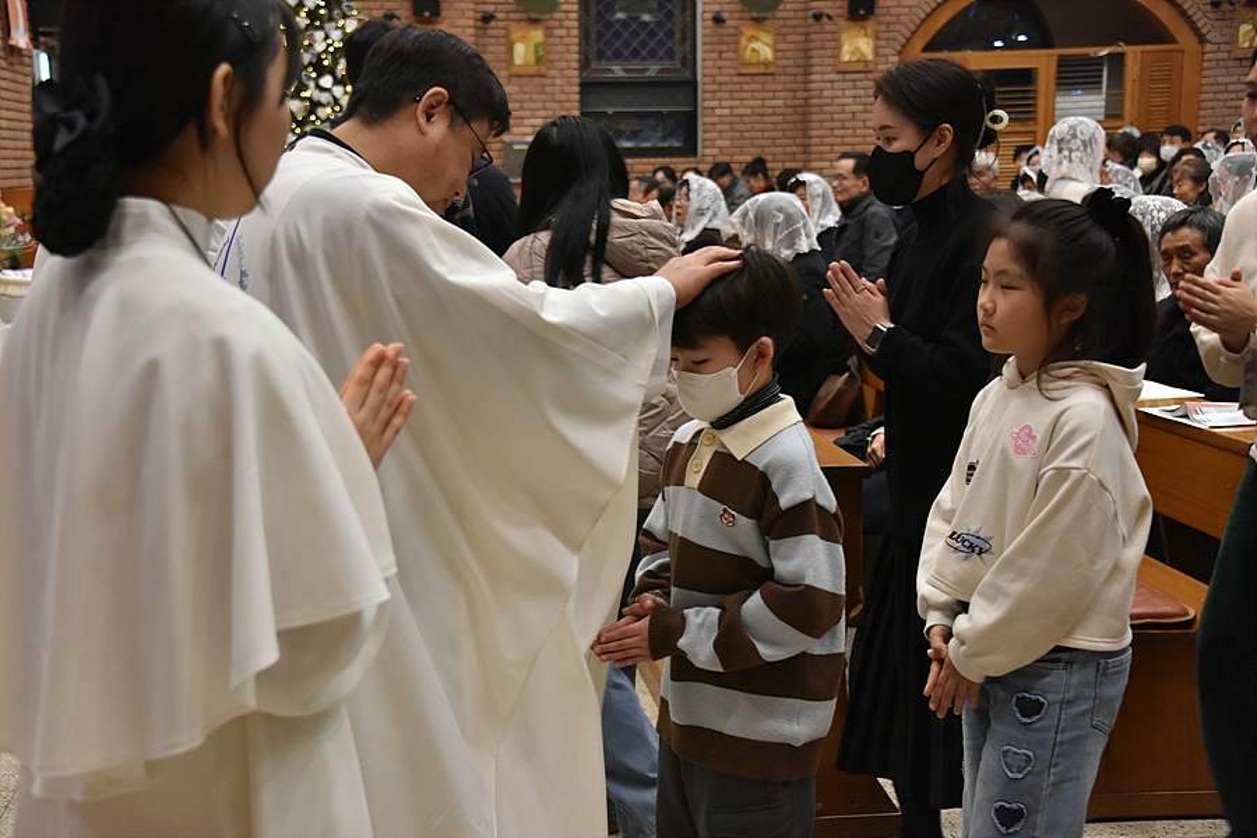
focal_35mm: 55
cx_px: 628
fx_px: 1920
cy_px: 419
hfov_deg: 36.2
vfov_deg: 24.6
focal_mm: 55
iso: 3600
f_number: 5
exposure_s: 1/125
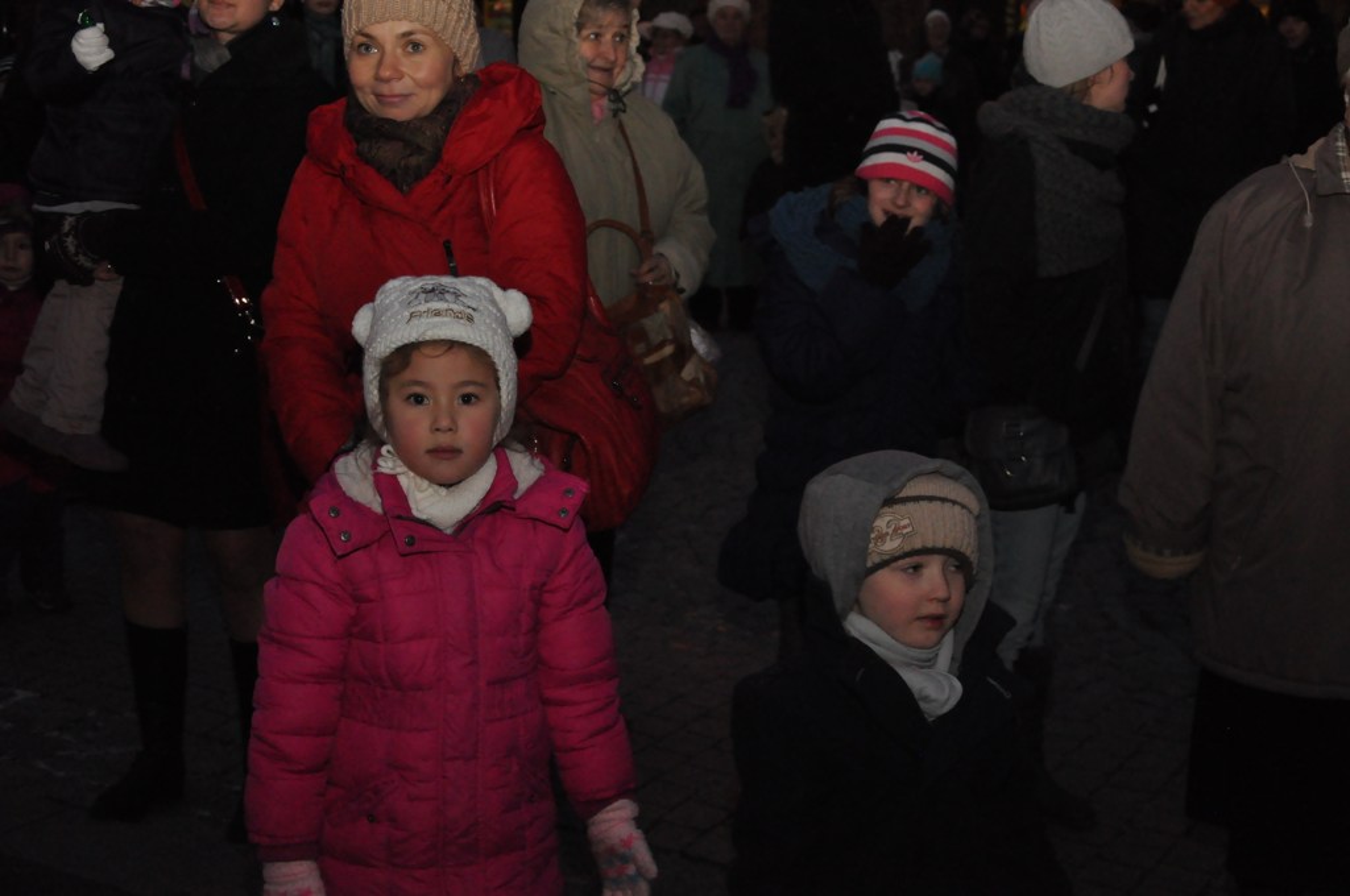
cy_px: 448
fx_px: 2135
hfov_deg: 35.1
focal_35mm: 57
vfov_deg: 23.7
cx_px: 675
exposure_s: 1/250
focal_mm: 38
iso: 2000
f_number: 4.5
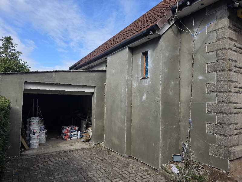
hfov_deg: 73.9
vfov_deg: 58.9
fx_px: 161
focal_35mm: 23
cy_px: 91
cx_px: 121
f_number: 1.7
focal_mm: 6.3
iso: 80
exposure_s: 1/3333
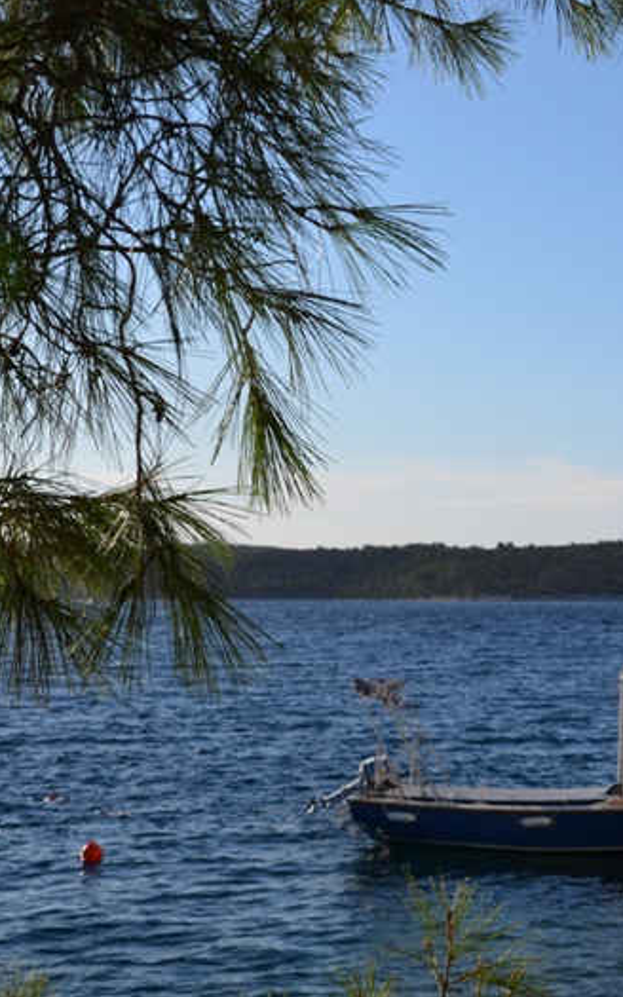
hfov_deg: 16.4
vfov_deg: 26.2
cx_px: 481
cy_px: 498
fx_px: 2147
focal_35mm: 79
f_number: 8
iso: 125
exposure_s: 1/250
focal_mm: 34
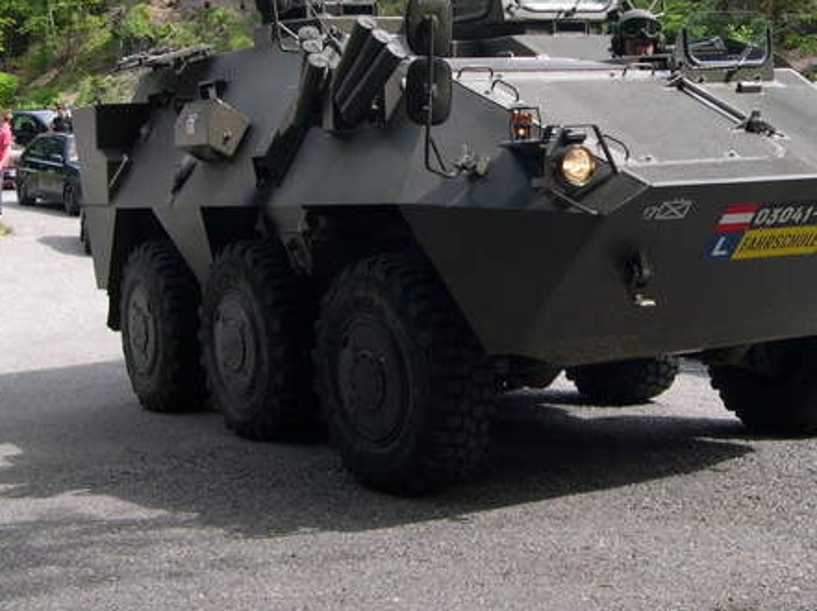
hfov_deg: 28.1
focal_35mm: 69
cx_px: 491
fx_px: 1627
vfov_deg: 21.2
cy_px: 209
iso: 100
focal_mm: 8
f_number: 2.8
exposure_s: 1/626
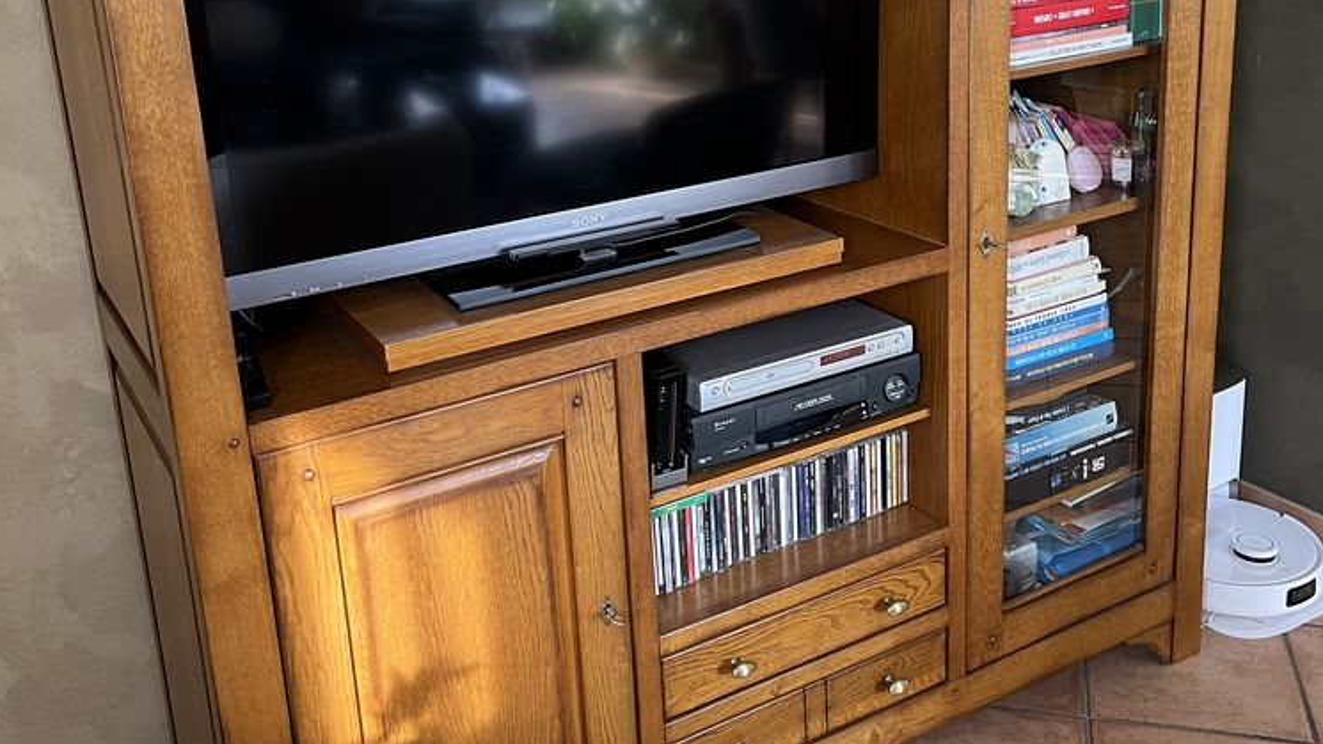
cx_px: 659
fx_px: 1333
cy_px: 204
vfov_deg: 30.8
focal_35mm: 38
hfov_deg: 52.8
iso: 160
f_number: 1.6
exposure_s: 1/60
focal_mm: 5.1
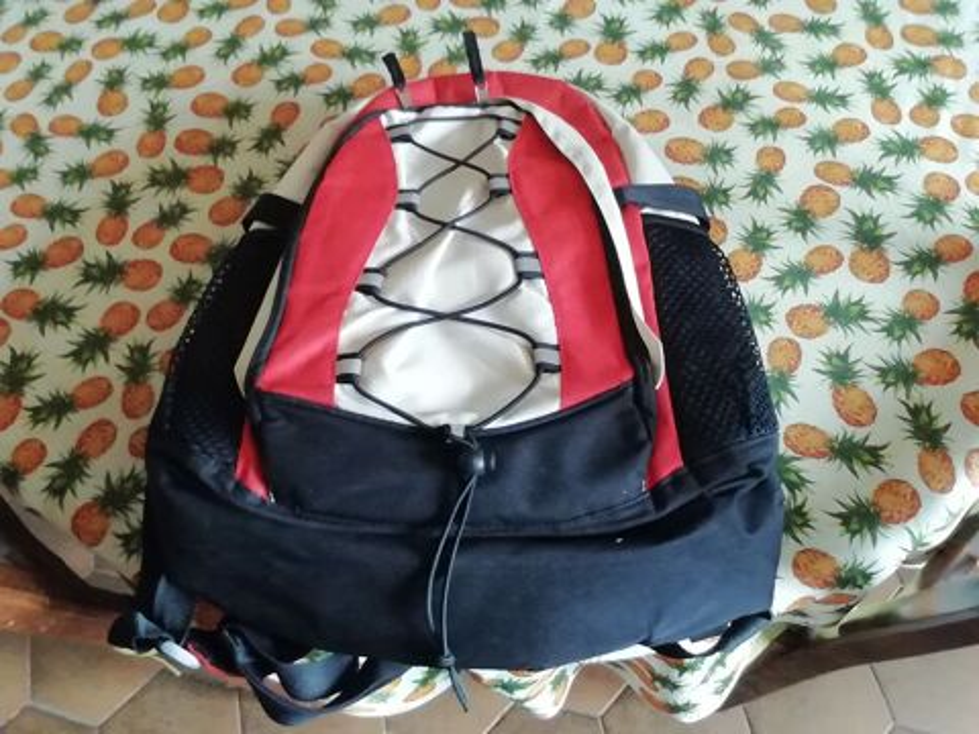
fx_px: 764
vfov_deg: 51.4
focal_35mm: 27
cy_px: 367
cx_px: 490
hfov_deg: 65.3
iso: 400
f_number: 2.4
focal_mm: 2.25
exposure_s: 1/25
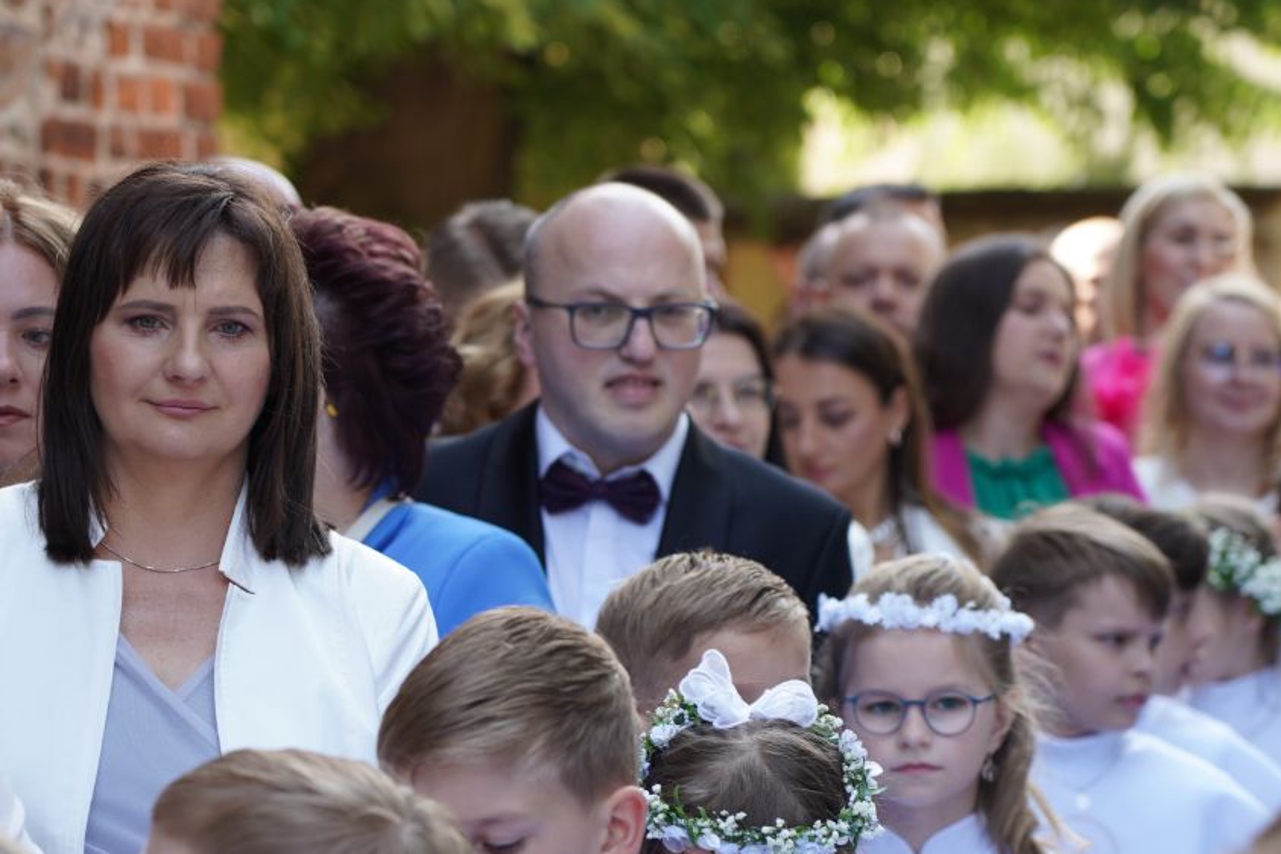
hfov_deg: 12.7
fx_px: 5764
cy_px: 625
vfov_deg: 8.5
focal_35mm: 162
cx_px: 647
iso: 125
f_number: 4
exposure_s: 1/100
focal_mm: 105
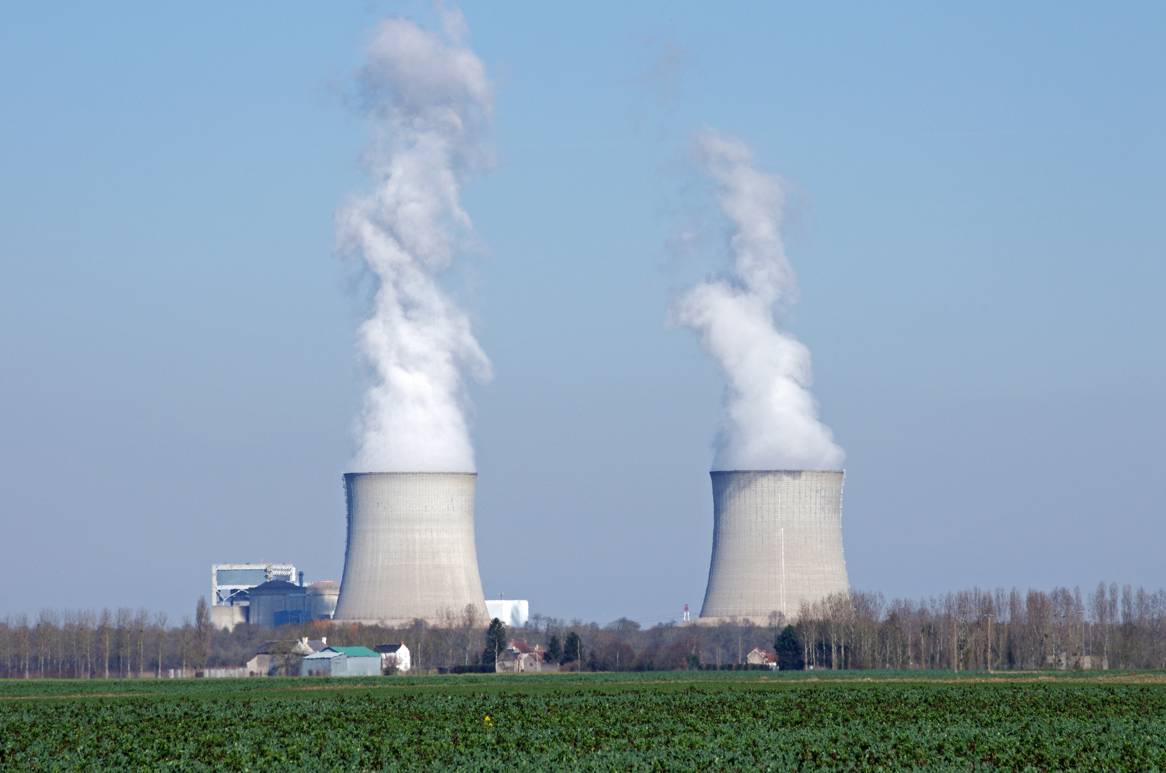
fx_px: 8242
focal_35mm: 255
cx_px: 583
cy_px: 386
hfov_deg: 8.1
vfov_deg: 5.4
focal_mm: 170
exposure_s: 1/250
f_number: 16
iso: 200
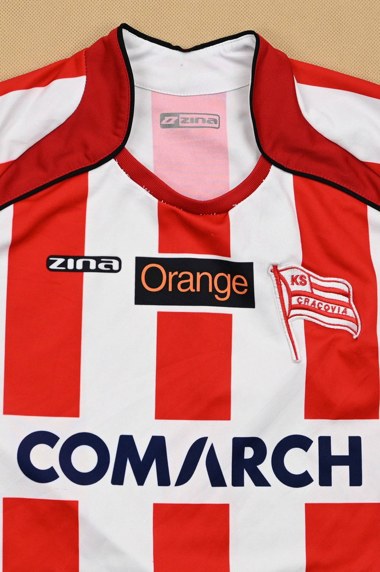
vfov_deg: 44.6
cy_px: 286
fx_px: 699
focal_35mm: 44
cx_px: 190
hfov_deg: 30.4
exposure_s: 1/160
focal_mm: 44
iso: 200
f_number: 6
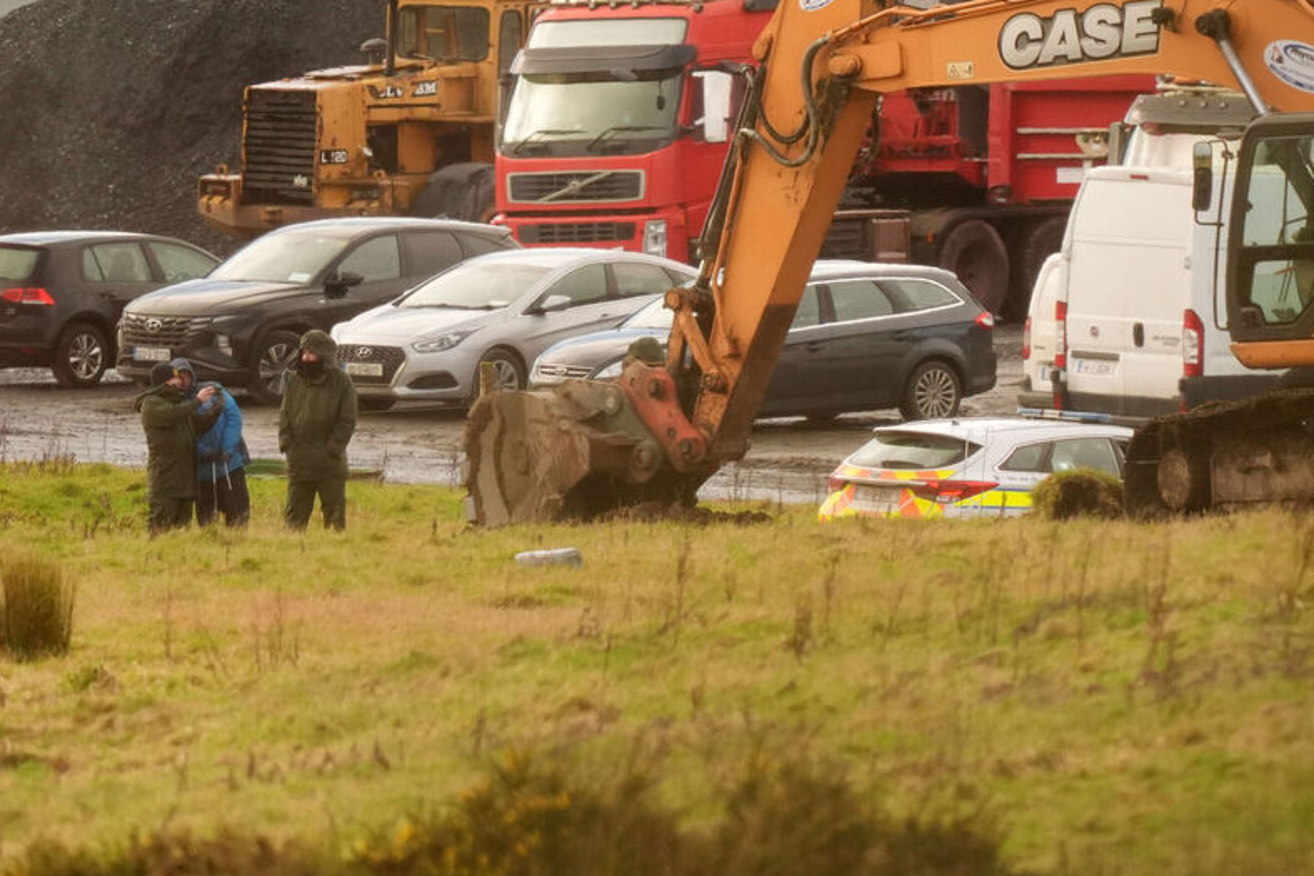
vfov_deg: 1.1
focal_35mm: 1219
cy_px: 359
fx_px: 44481
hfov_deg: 1.7
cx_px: 777
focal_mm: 800
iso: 2500
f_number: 5.6
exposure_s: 1/2000
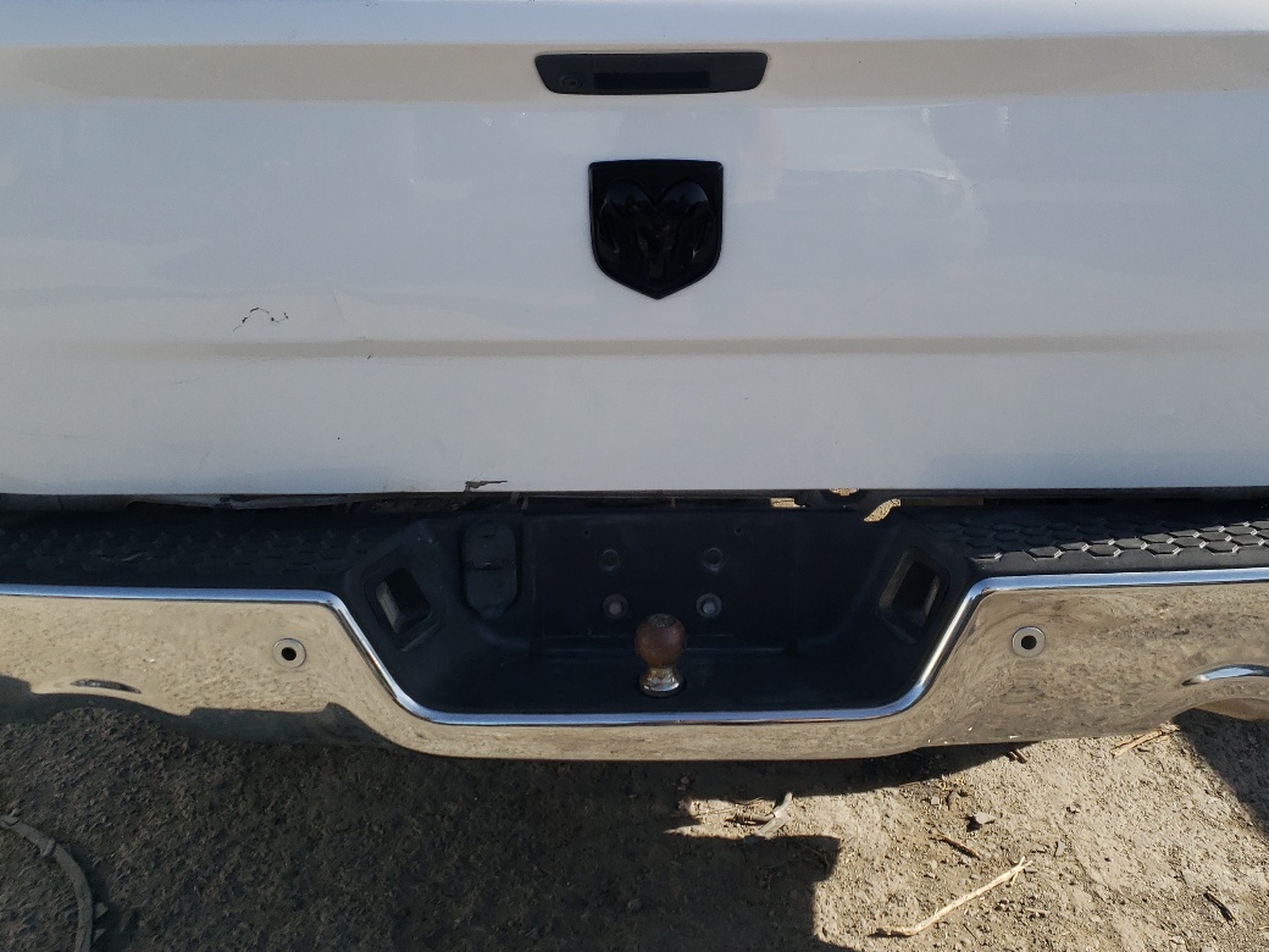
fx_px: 1466
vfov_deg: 35.4
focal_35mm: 40
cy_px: 283
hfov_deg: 46.7
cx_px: 693
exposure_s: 1/2000
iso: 50
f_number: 1.5
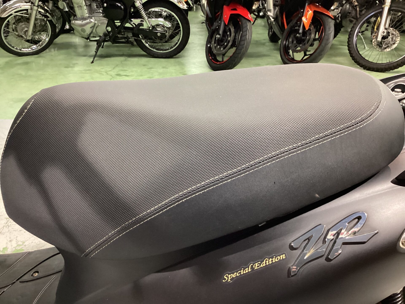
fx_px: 363
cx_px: 202
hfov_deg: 58.4
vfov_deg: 45.4
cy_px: 152
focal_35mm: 31
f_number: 2.4
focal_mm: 3.3
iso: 320
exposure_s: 1/40
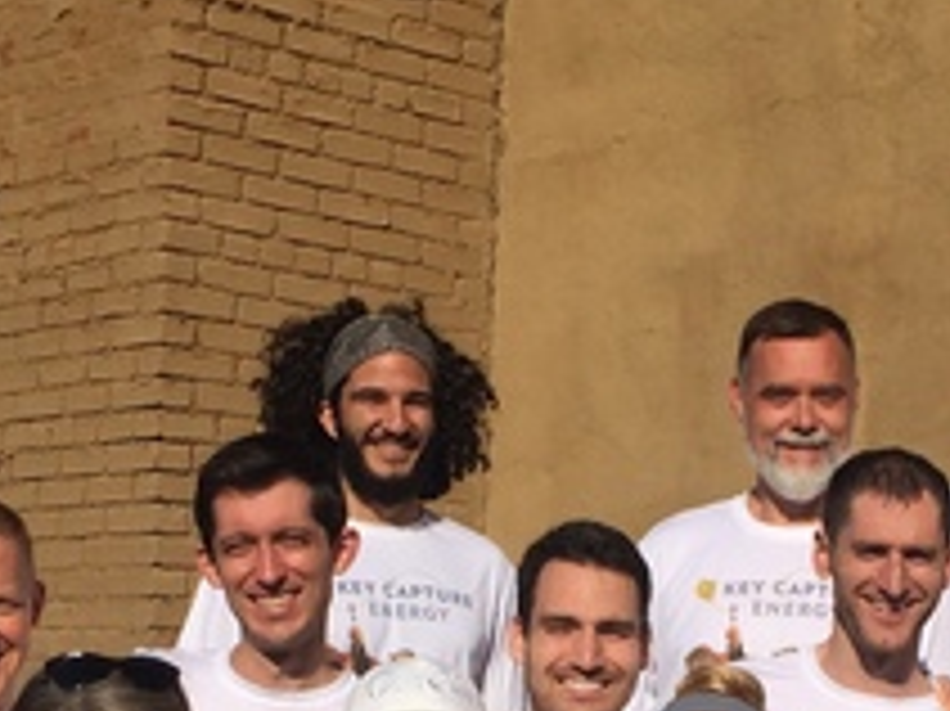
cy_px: 878
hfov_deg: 19.8
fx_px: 2715
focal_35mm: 99
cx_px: 630
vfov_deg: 14.4
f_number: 2.2
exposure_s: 1/6849
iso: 32
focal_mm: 4.15
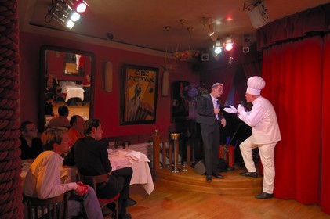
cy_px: 110
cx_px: 165
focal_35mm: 21
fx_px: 192
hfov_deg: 81.2
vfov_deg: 59.4
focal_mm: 14
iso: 200
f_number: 5
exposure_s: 1/10
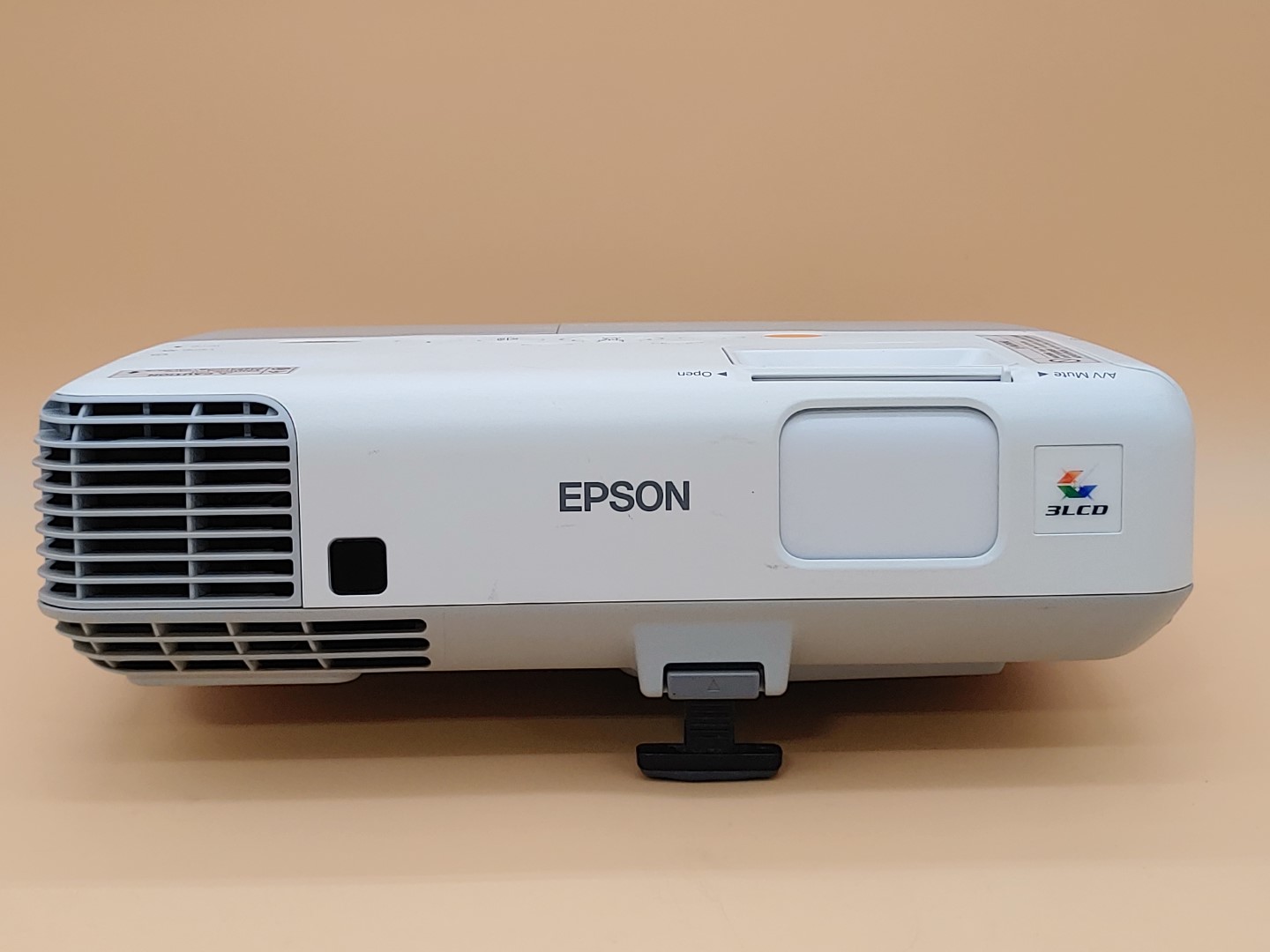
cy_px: 476
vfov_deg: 29.7
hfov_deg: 38.9
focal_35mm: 49
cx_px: 635
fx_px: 1798
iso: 50
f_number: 1.8
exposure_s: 1/125
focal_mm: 4.36
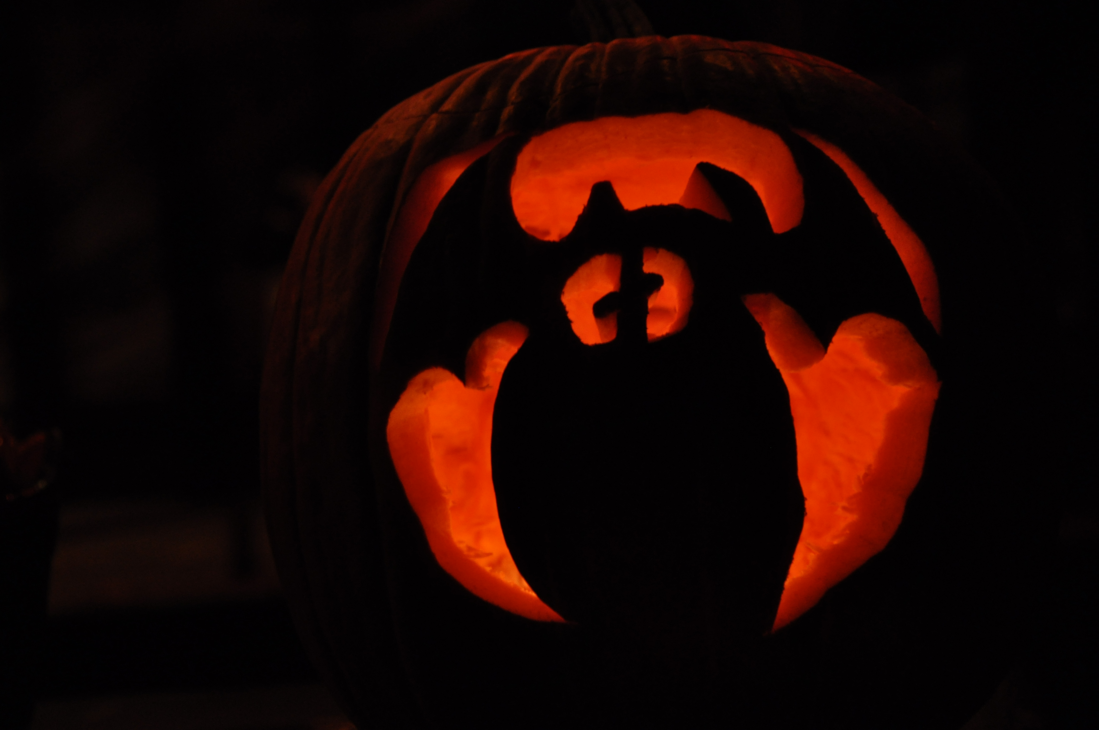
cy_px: 365
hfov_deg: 16.7
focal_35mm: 123
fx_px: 3750
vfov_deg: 11.1
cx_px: 550
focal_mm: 82
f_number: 5
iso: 800
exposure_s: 1/4
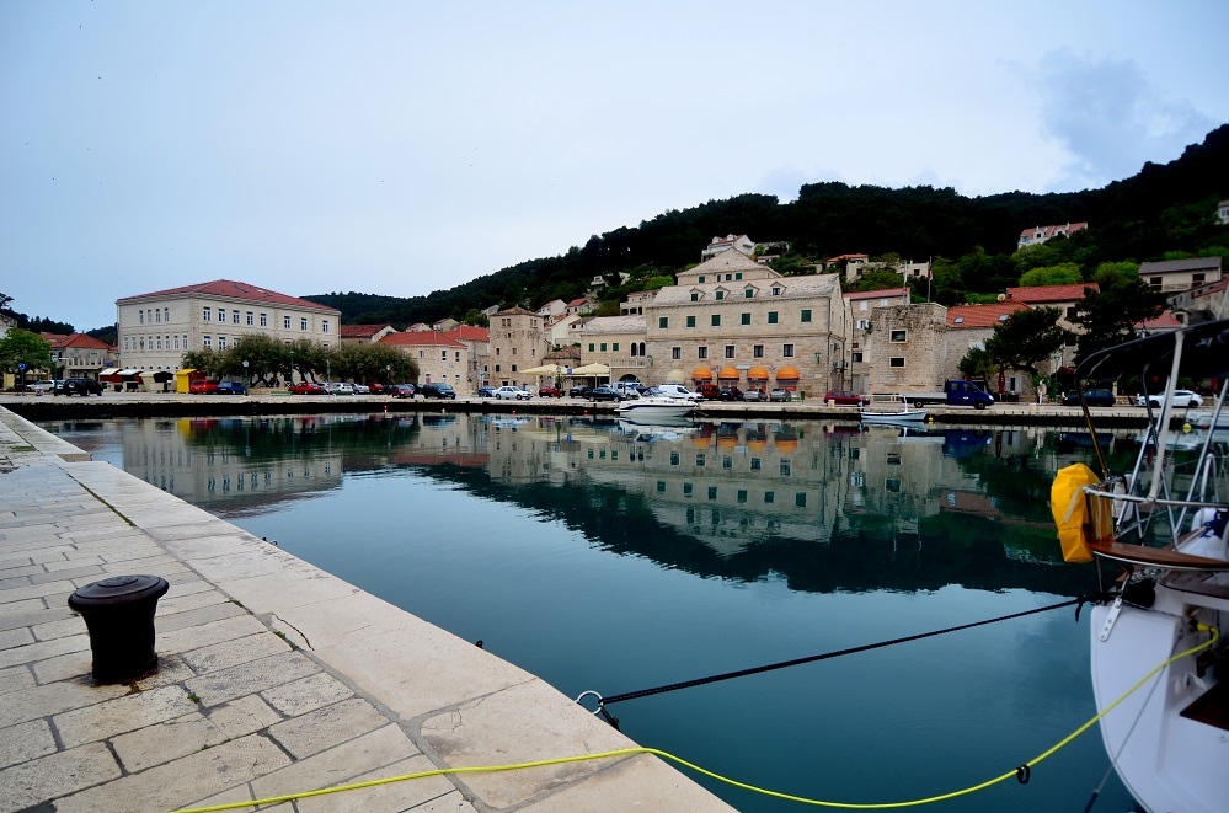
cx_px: 614
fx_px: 613
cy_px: 406
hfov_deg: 90.1
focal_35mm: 18
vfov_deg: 67.1
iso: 100
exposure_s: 1/320
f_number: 4
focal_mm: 12
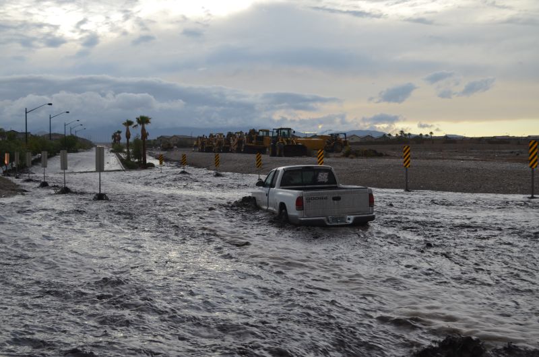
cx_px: 270
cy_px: 178
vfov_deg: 29.7
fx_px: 672
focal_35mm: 45
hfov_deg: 43.7
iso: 360
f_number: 5.6
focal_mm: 30
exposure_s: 1/125
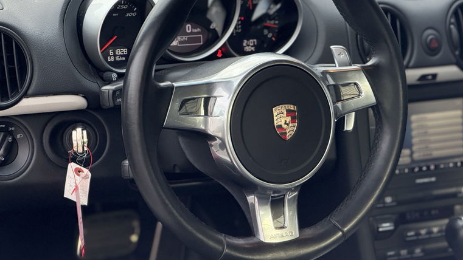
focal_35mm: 132
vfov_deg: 9.2
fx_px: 1620
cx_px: 233
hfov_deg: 16.3
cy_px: 105
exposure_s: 1/99
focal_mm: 15.66
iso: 250
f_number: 2.8
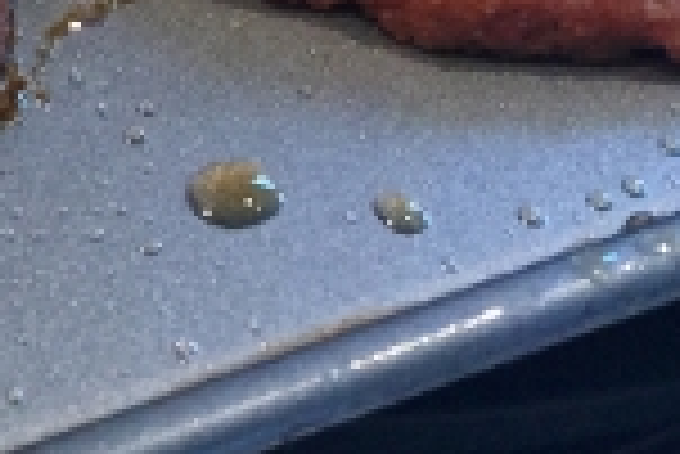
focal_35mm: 128
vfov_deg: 10.1
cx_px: -360
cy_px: -405
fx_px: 2420
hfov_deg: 14.8
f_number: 2.2
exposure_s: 1/30
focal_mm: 4.15
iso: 40
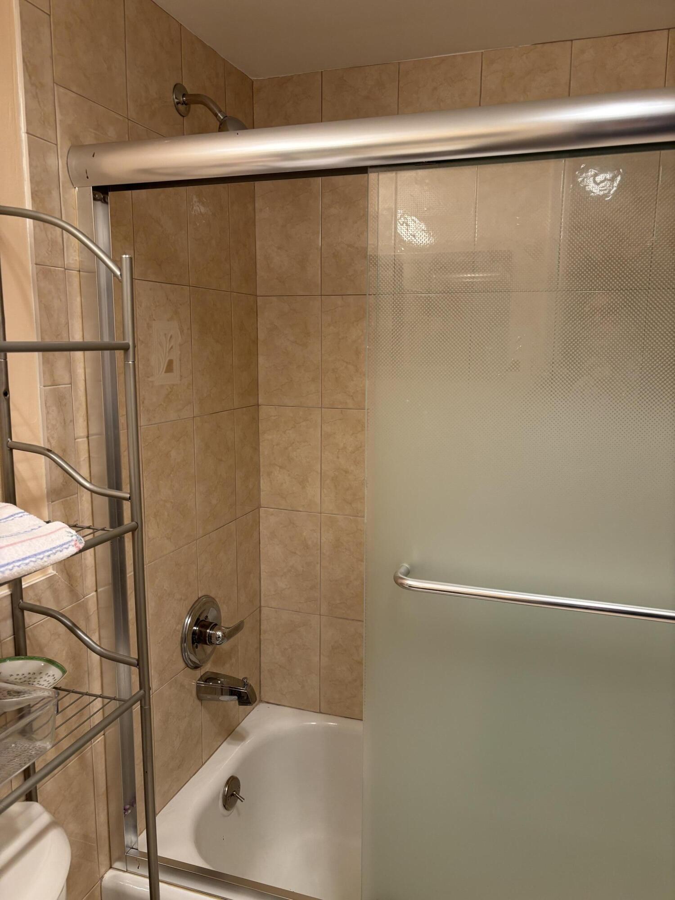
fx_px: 676
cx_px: 338
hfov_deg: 53.1
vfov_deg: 67.3
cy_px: 450
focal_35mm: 26
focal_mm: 5.96
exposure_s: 1/120
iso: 125
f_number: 1.6
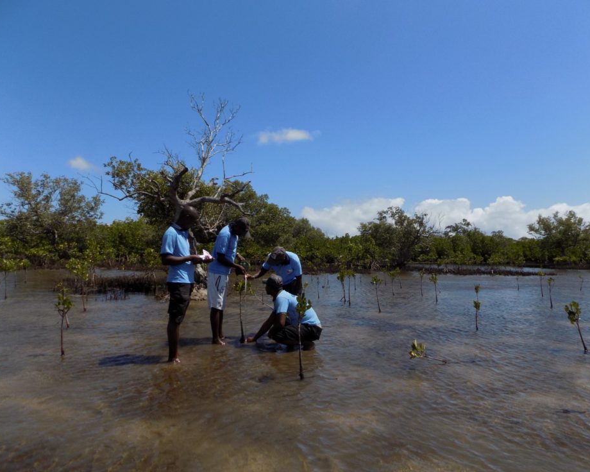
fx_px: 437
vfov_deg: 56.8
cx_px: 320
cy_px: 236
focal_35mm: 25
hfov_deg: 68.0
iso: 80
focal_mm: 4
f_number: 3.1
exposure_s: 1/1500
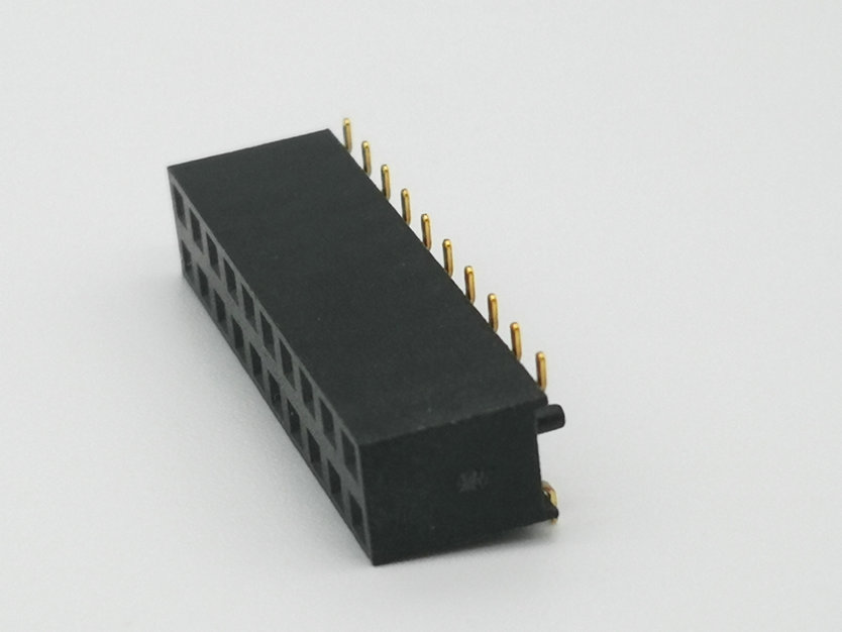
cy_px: 316
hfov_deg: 15.0
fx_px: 3187
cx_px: 421
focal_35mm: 131
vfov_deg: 11.3
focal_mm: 3.95
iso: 50
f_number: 1.6
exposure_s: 1/271
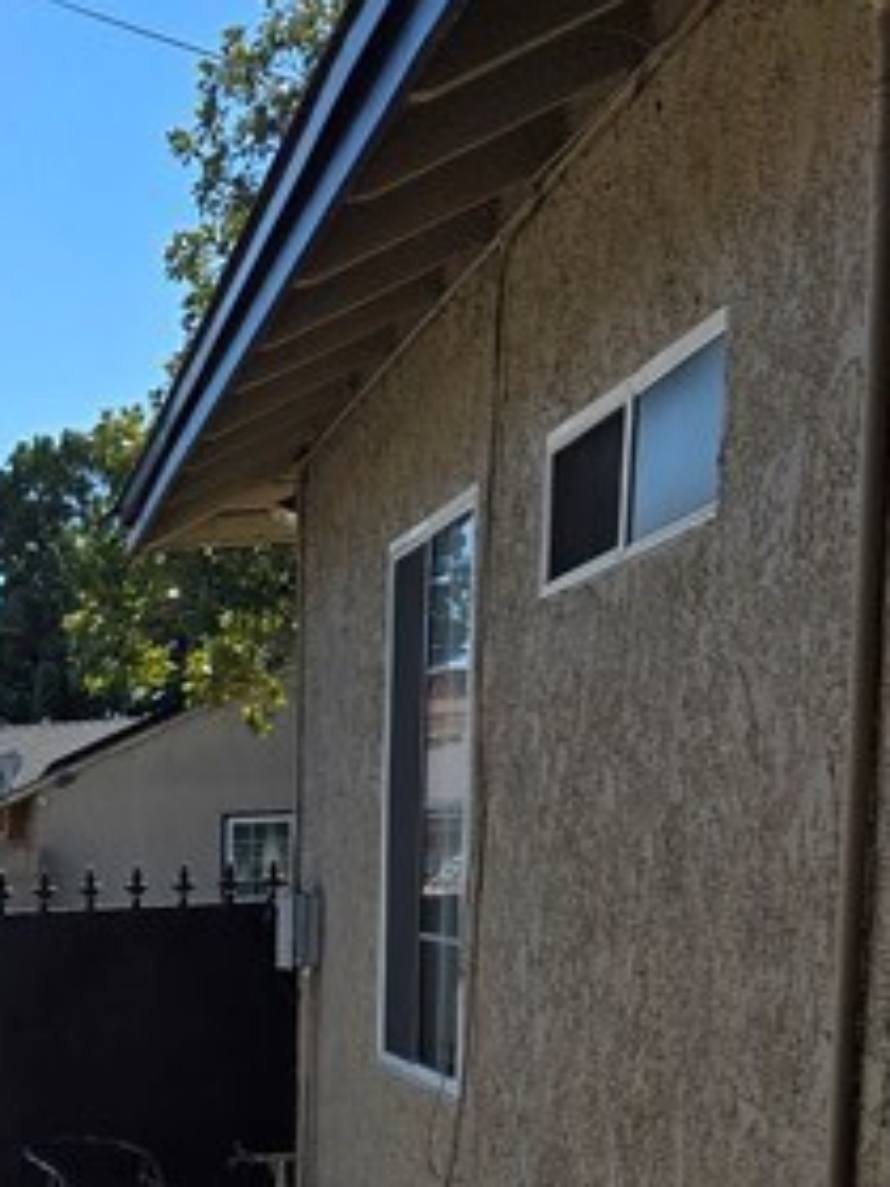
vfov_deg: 21.6
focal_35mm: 84
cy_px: 1412
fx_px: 2880
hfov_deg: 16.0
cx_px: -462
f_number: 1.8
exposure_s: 1/2921
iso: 40
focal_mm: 5.4
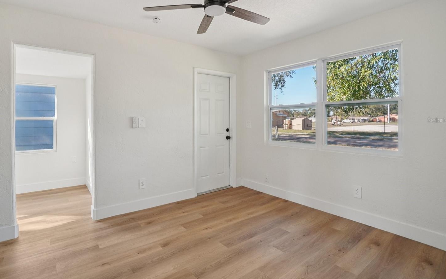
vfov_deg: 67.7
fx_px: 207
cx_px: 207
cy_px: 120
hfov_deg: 94.2
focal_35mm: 17
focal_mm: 10
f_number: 8
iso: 400
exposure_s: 1/30
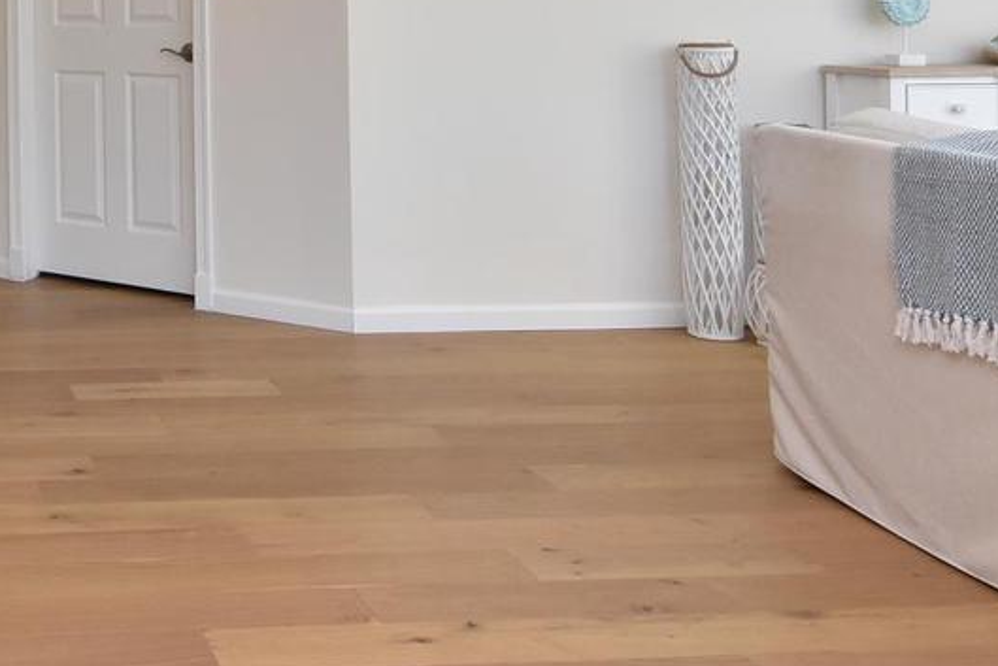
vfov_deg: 25.9
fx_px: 1359
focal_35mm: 49
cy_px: -23
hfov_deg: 35.3
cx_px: -66
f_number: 14
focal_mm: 12
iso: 800
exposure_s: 1/80
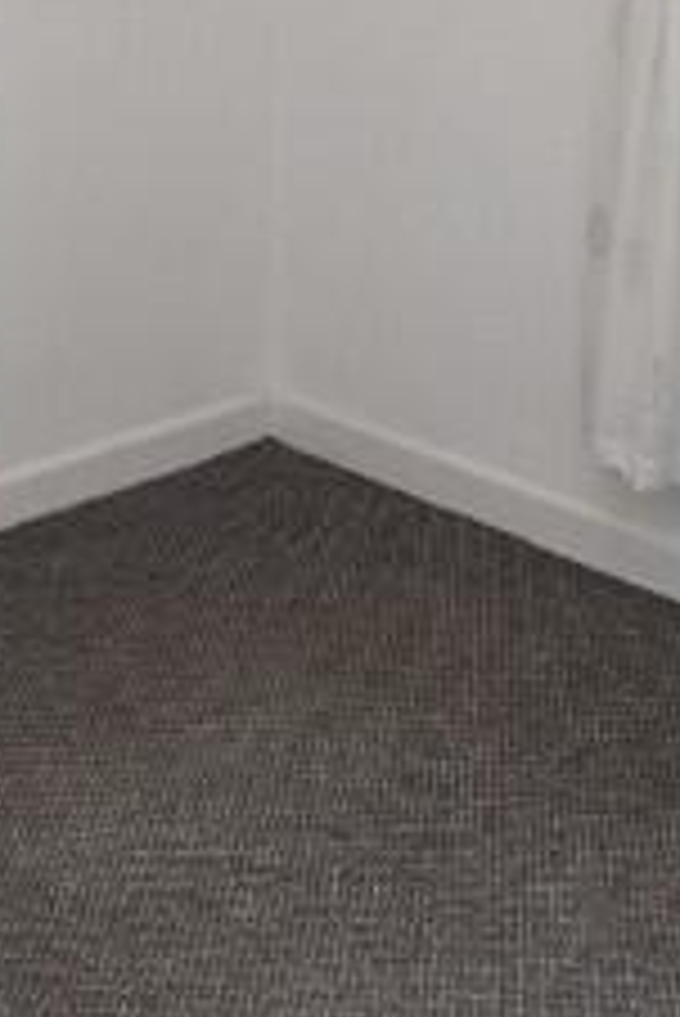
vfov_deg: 27.7
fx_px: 1924
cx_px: 221
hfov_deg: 20.0
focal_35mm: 68
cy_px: -25
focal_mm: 10
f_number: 4
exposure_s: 1/160
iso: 1250
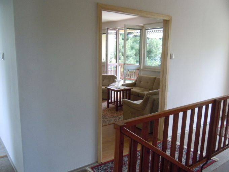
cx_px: 114
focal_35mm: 30
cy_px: 86
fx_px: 198
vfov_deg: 46.8
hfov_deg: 60.0
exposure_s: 1/40
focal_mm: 5.4
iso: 400
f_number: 3.5
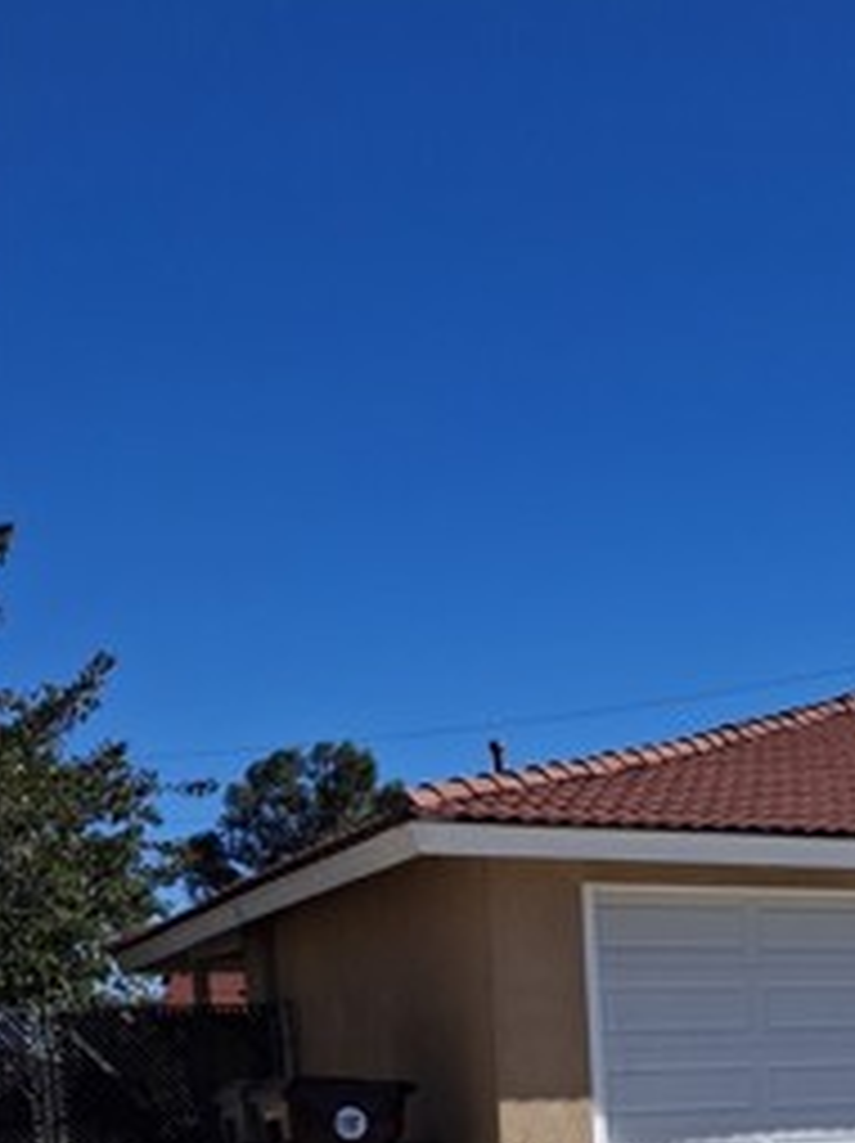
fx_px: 2078
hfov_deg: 21.4
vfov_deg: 27.6
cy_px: 1318
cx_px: 1058
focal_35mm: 63
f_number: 1.8
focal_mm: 4.69
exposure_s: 1/2288
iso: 32
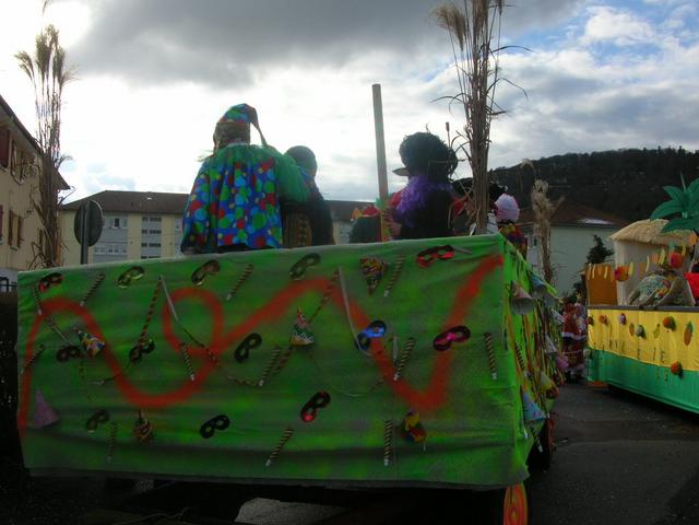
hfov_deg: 52.6
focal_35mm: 35
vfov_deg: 40.7
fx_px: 707
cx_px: 350
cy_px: 262
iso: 50
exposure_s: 1/352
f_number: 5.6
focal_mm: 5.8
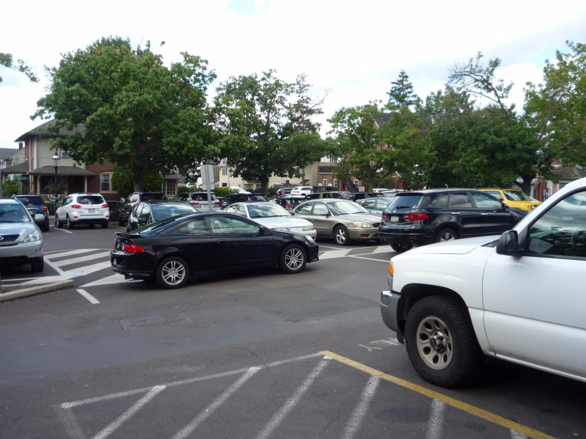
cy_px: 228
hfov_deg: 55.3
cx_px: 289
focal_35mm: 33
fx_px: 559
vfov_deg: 42.9
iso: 100
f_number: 4
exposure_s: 1/250
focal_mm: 5.2
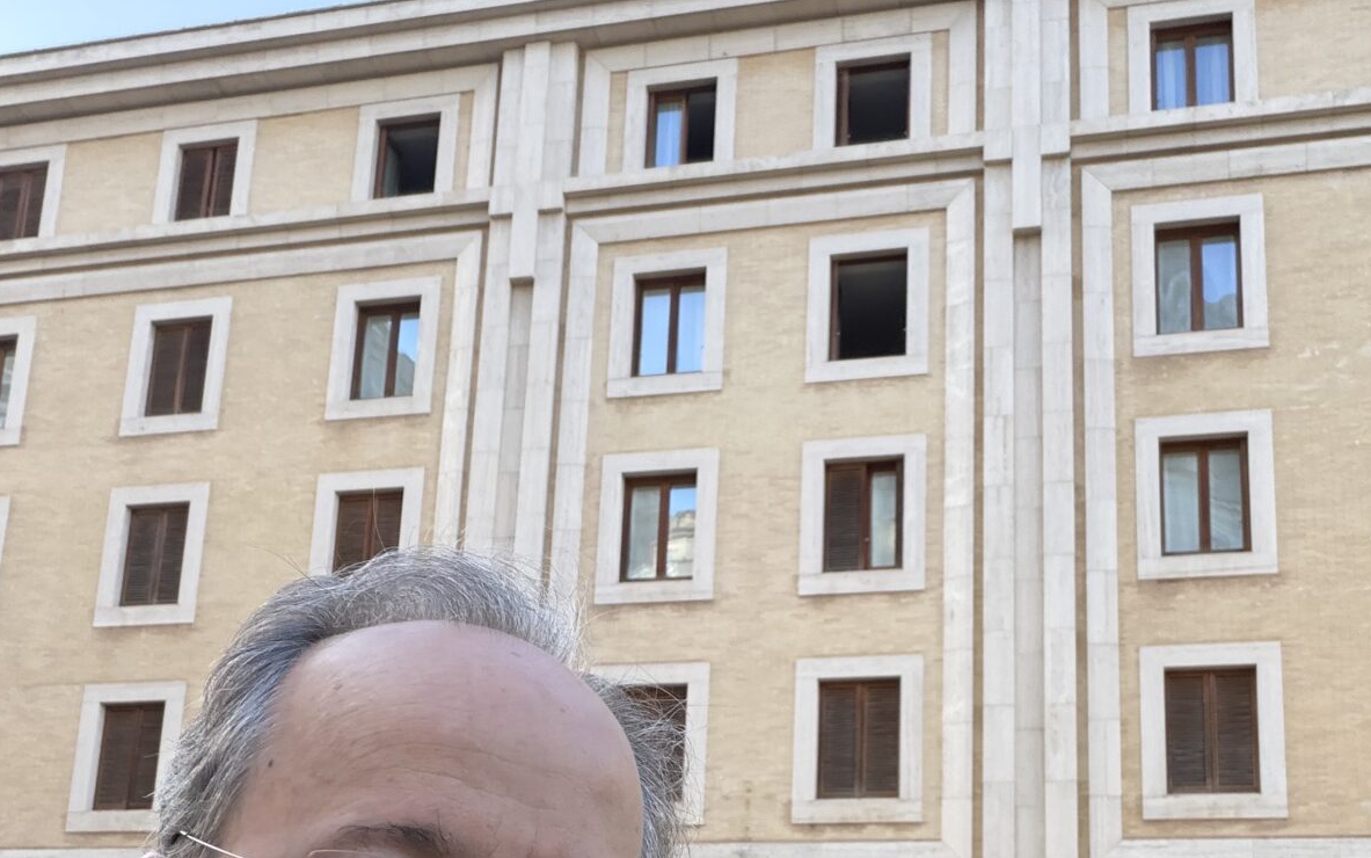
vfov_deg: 28.6
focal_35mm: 43
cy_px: 786
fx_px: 1607
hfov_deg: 46.2
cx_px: 683
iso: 64
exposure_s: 1/221
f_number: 1.9
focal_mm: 2.71
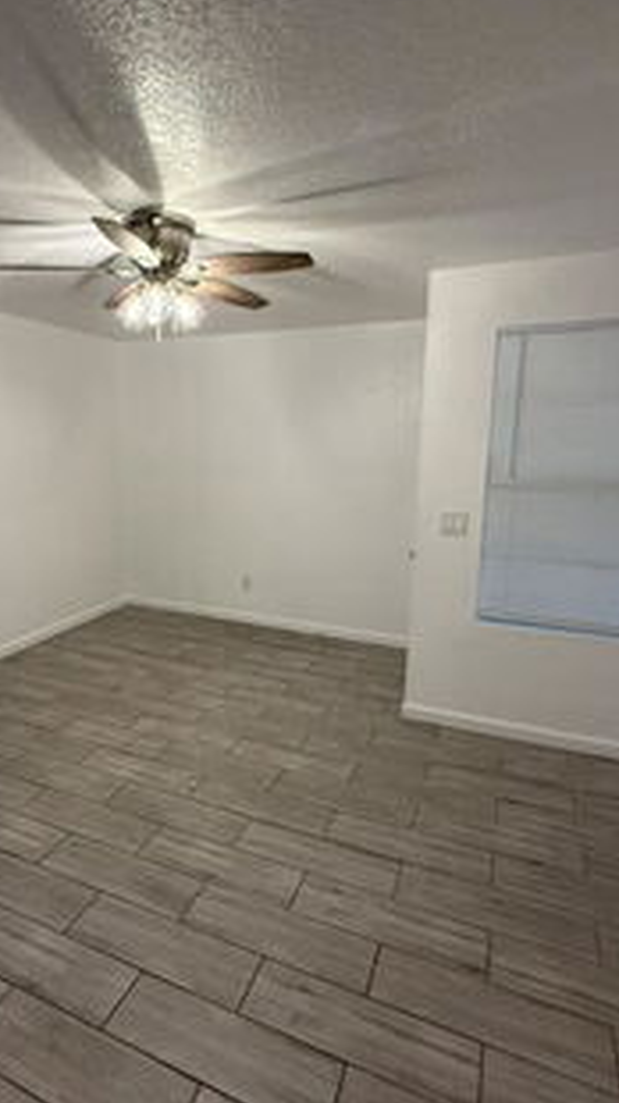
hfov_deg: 52.7
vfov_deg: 83.9
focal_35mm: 21
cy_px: 541
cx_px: 215
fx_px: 614
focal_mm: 2.22
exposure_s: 1/120
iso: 320
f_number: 2.2
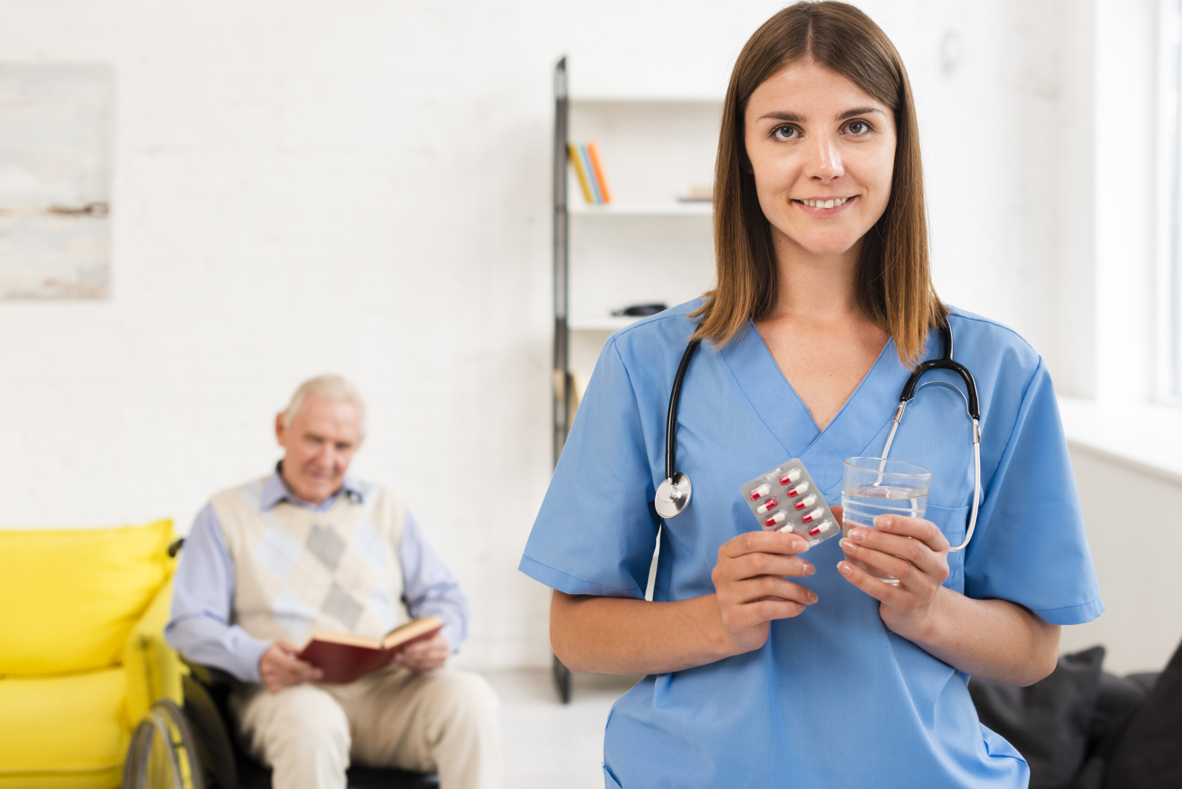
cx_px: 591
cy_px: 394
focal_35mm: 50
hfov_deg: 39.6
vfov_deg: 27.0
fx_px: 1642
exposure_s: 1/160
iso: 250
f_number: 3.5
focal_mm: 50
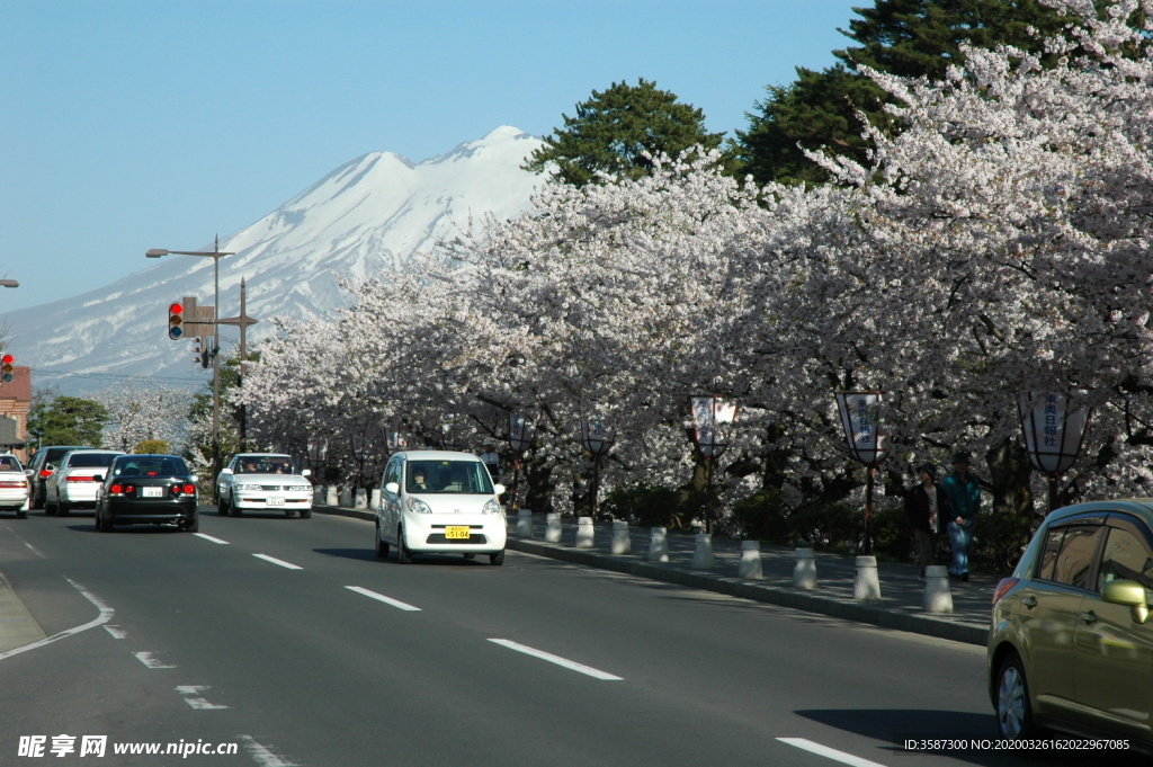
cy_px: 384
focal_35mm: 105
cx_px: 576
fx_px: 3360
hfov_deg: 19.5
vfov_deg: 13.0
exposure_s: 1/500
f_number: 11
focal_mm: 70
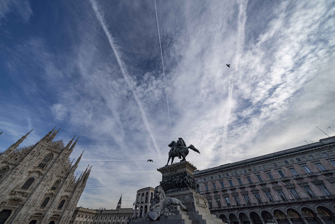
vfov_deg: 90.0
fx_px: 112
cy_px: 112
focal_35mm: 12
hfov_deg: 112.6
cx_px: 168
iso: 100
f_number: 5.6
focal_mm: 12
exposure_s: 1/400
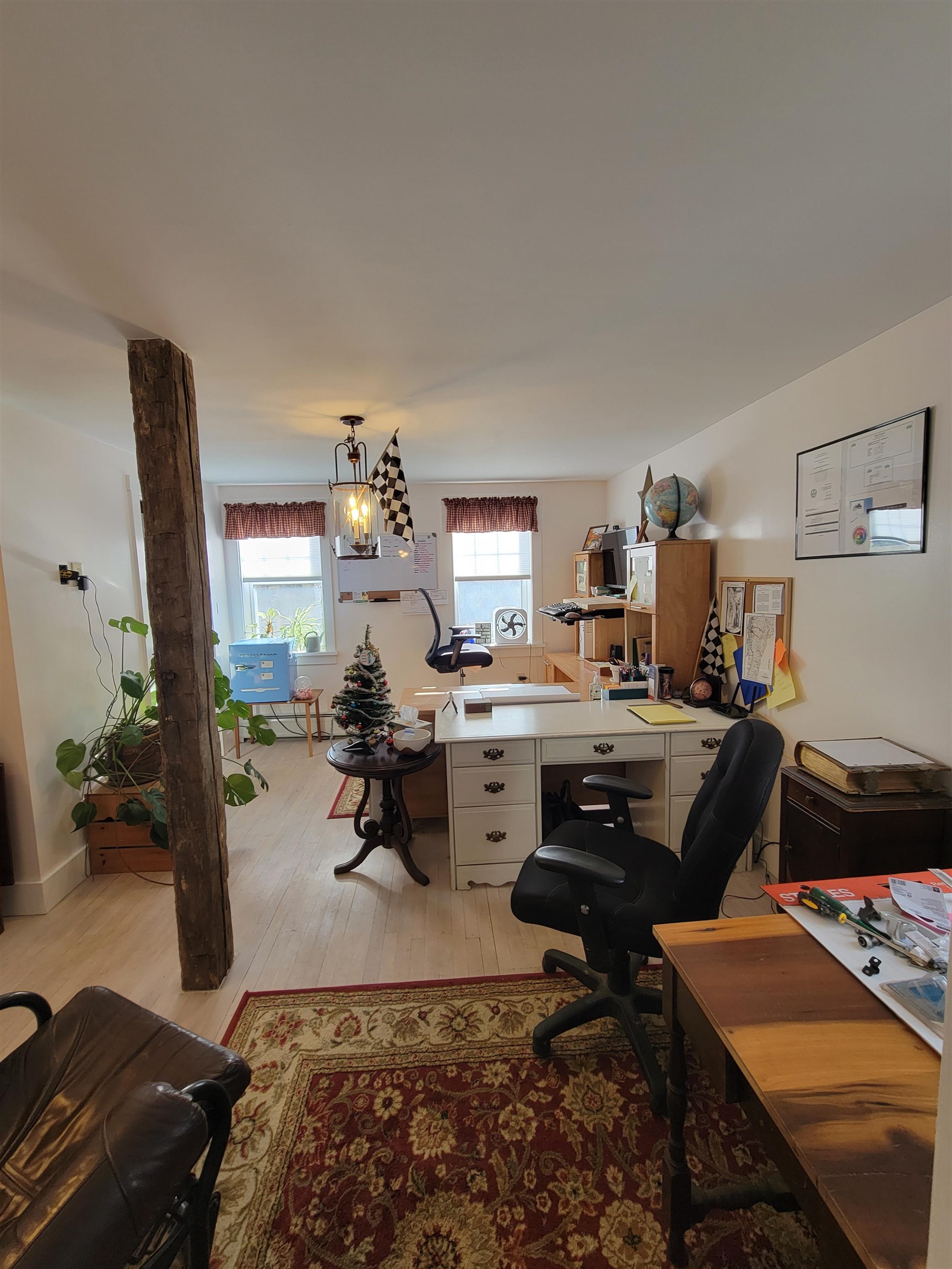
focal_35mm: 13
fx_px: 477
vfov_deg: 106.2
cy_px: 634
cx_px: 476
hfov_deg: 89.9
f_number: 2.2
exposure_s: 1/60
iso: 64
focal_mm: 2.2
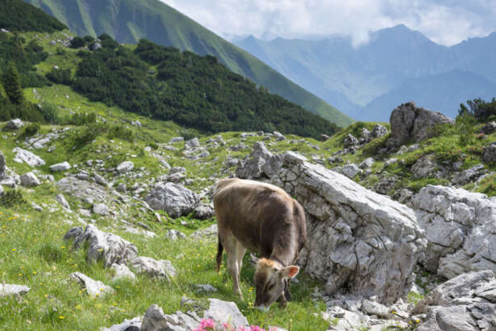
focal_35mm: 63
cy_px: 196
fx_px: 868
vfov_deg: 21.6
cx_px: 290
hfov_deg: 31.8
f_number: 6.3
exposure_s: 1/500
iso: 100
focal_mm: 50
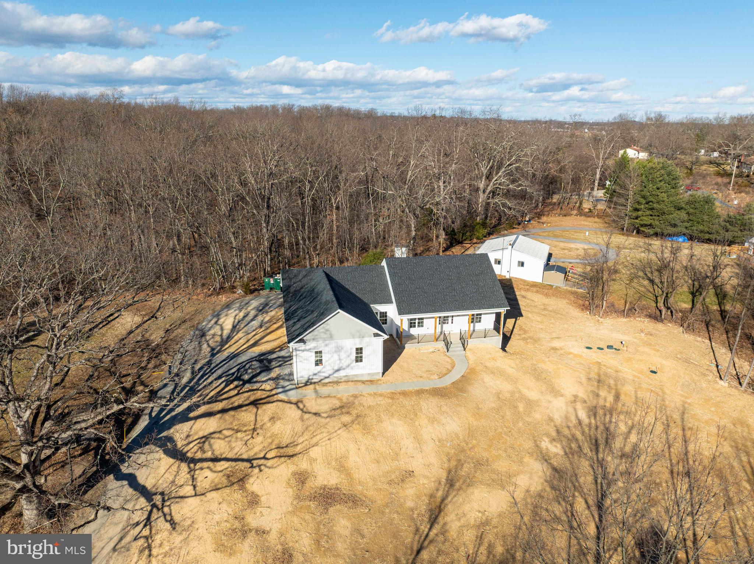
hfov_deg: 71.6
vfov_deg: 56.8
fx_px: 522
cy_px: 282
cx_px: 377
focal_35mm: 24
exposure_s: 1/2000
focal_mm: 12.29
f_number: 2.8
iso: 100
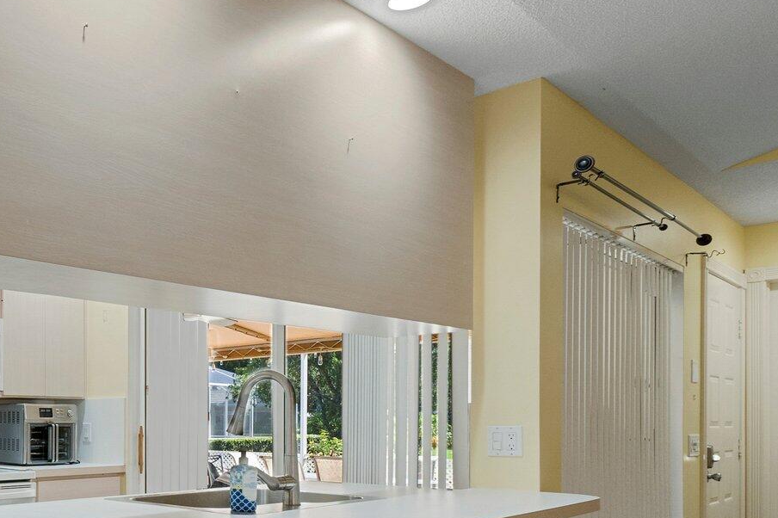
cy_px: 395
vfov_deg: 37.8
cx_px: -8
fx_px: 734
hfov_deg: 46.3
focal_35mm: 34
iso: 320
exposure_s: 1/8
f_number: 8
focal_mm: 10
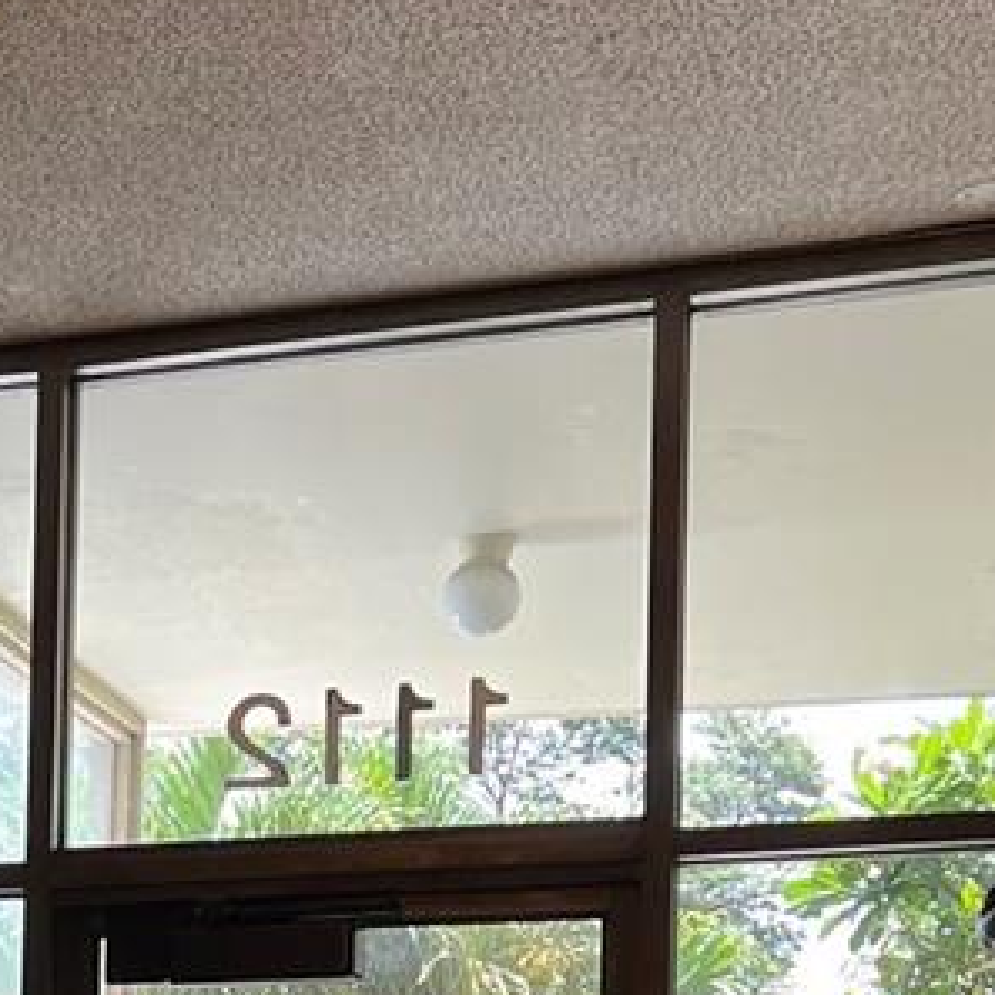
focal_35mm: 93
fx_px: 3024
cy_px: 1337
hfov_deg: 17.4
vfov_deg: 17.4
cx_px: -338
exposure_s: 1/175
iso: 40
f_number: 1.5
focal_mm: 5.7
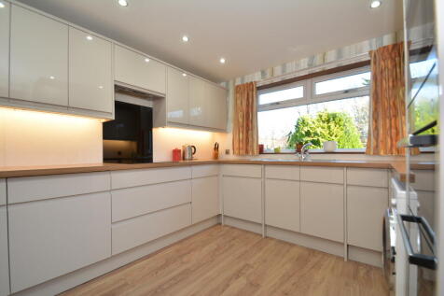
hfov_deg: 100.4
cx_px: 222
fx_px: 185
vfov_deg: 77.3
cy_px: 148
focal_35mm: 15
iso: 100
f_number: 6.3
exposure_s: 1/15
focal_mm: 10
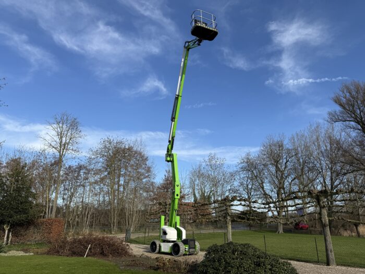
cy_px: 137
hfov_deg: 71.6
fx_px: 253
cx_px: 182
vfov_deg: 56.8
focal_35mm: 24
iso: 80
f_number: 1.78
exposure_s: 1/4167
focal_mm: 6.76
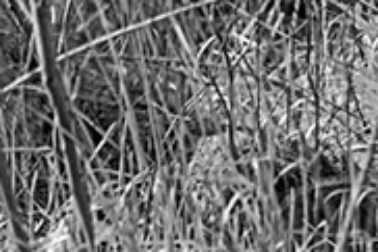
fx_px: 34597
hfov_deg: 0.6
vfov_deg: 0.4
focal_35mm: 3298
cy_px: 153
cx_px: 197
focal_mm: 1200
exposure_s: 1/1250
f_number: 13
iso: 1250
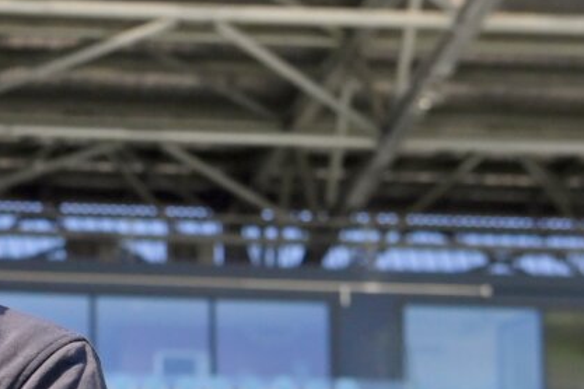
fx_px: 2693
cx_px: -139
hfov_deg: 12.1
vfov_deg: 8.2
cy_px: 424
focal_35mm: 166
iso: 4000
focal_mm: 55
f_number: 5
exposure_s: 1/8000
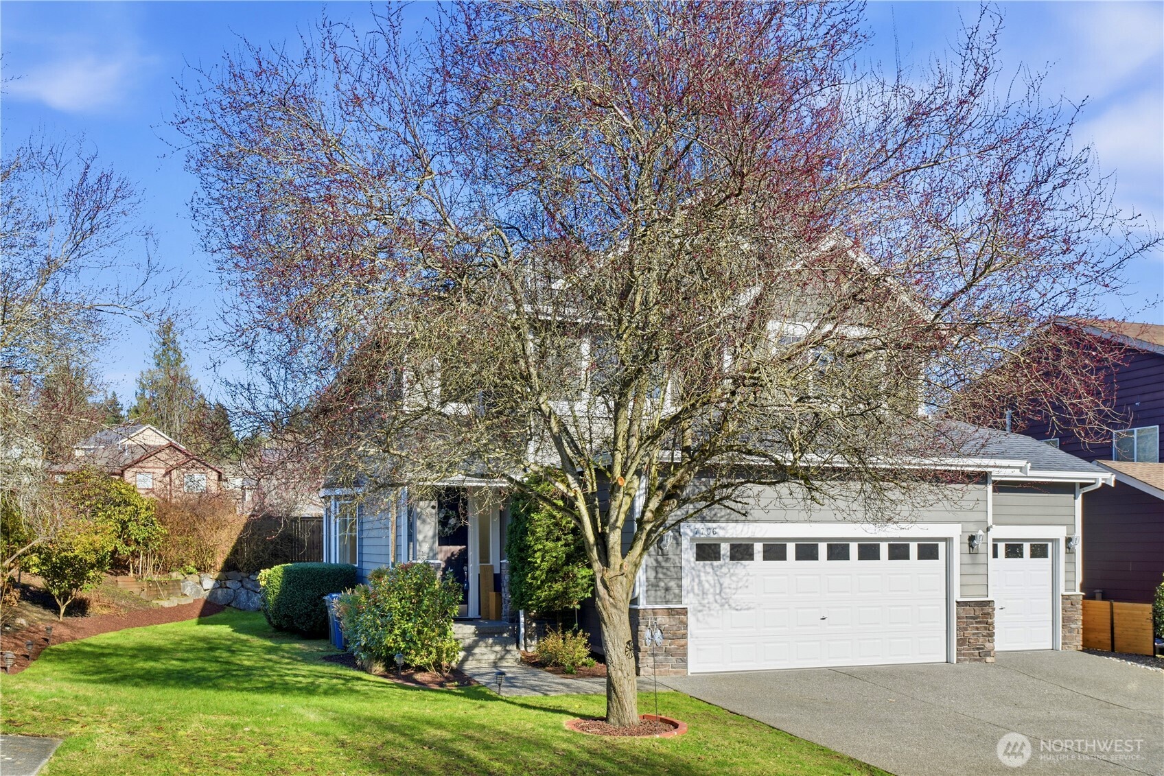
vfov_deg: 43.6
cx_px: 582
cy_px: 388
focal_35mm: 30
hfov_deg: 61.9
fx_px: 970
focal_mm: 30
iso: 400
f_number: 9
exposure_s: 1/320
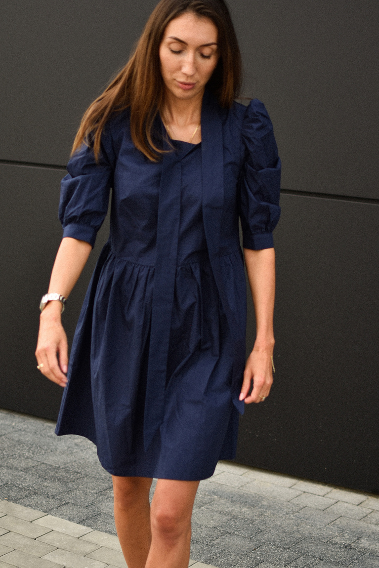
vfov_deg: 37.8
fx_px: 829
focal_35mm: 52
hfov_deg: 25.8
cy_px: 284
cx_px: 190
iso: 100
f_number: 2
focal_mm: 35
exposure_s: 1/250
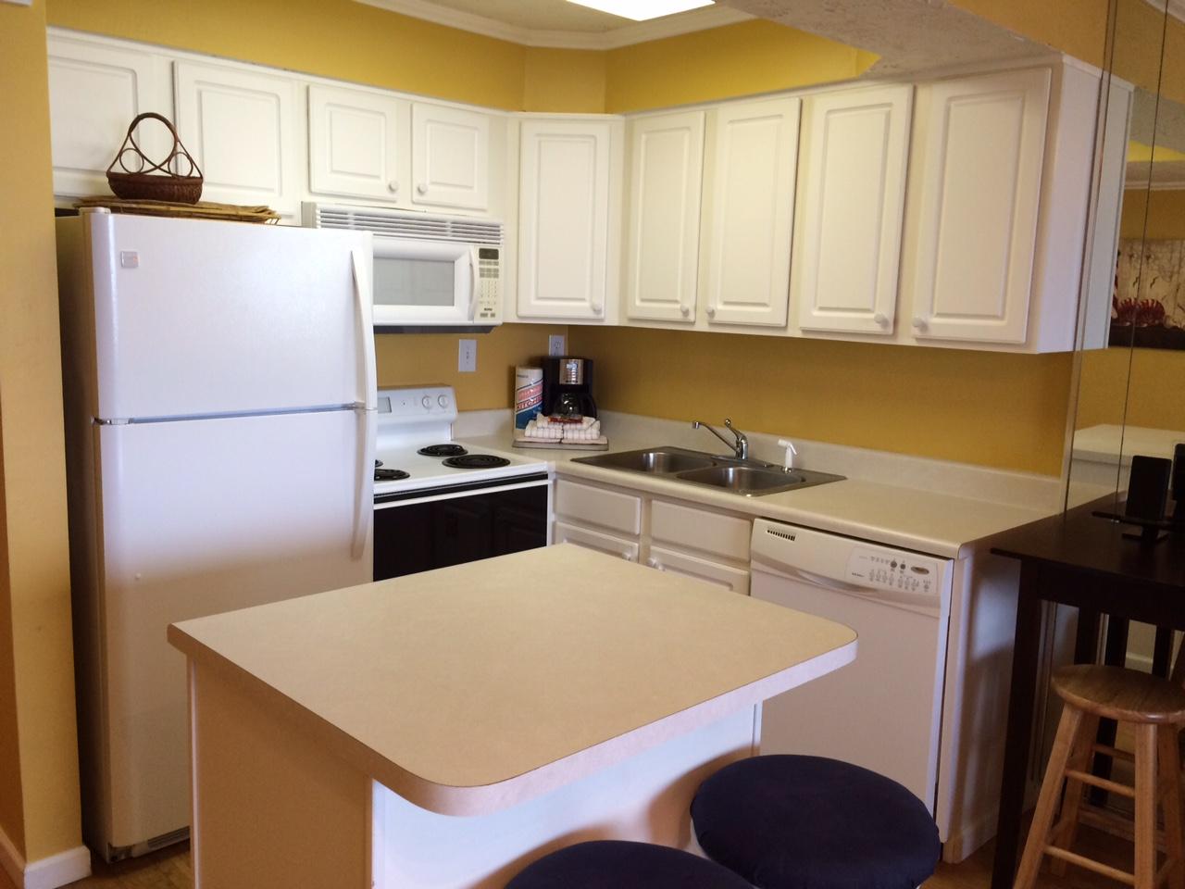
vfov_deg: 48.2
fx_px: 993
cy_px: 444
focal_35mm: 29
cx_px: 592
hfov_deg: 61.7
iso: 100
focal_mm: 4.15
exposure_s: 1/30
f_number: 2.2
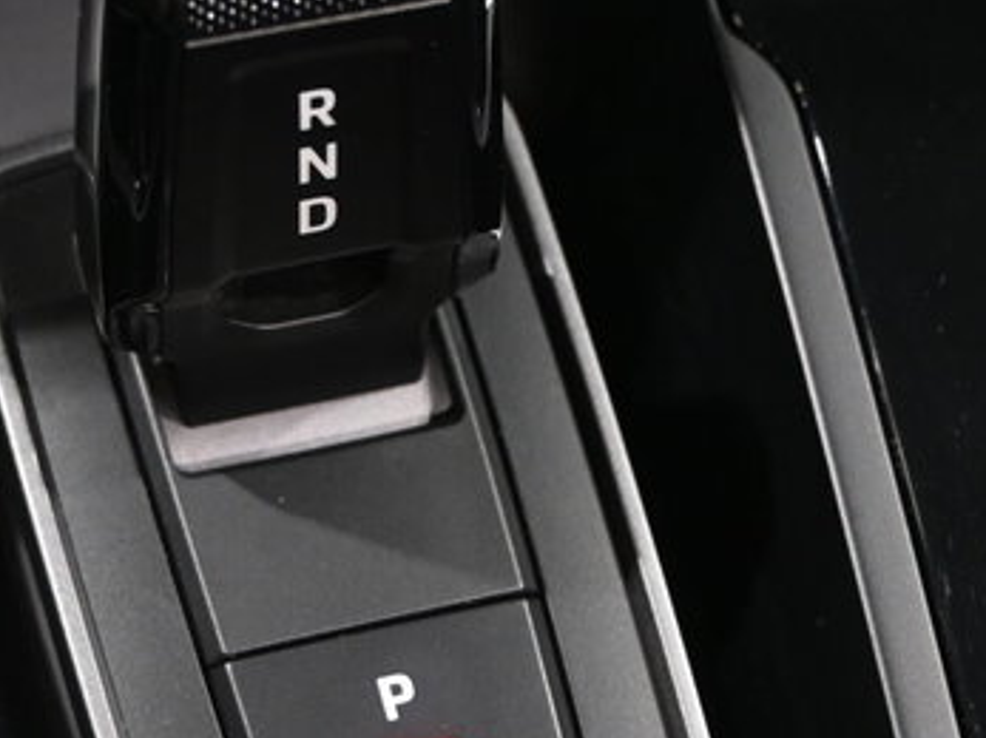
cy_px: 578
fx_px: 2546
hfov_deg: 21.9
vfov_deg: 16.4
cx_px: 361
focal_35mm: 89
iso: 560
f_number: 4
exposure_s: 1/30
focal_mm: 21
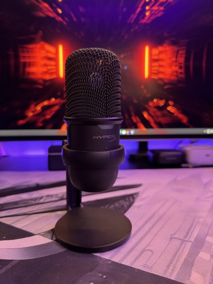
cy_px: 142
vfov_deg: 71.6
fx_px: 197
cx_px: 106
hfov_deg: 56.8
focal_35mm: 24
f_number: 1.78
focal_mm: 6.76
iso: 1000
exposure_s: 1/32
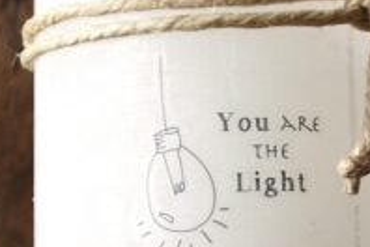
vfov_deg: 4.1
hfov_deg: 6.2
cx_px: 232
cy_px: 100
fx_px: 3422
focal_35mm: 333
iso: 1600
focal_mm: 80
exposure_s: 1/20
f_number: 6.7
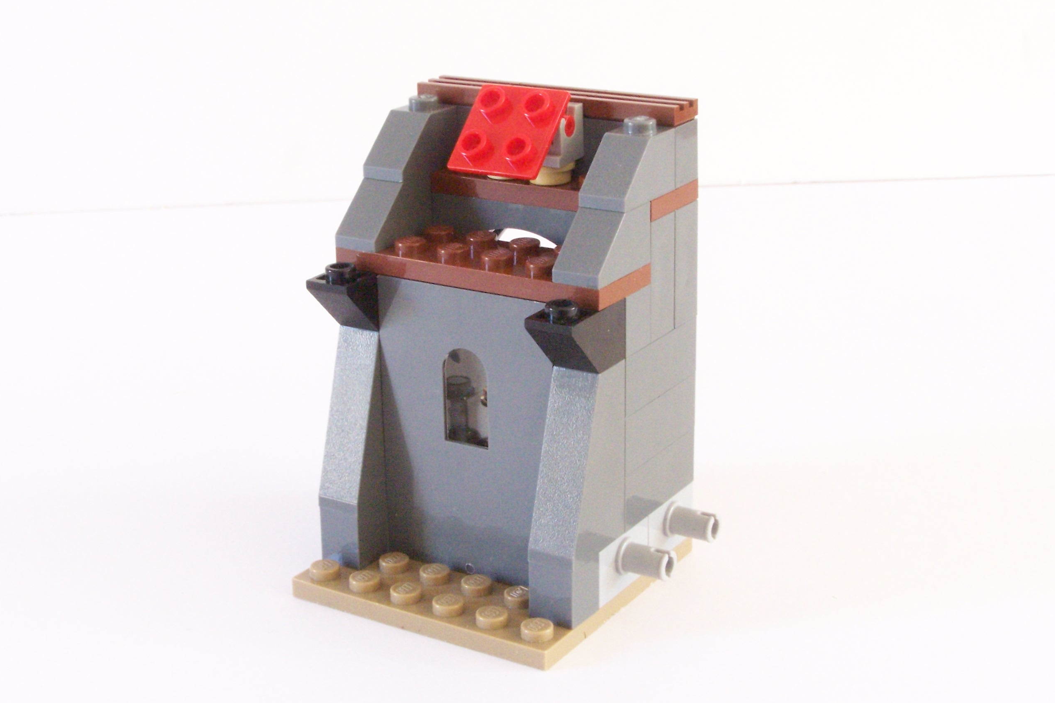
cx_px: 524
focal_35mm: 62
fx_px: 1817
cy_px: 332
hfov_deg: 32.4
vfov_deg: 21.9
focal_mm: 9.8
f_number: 8
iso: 400
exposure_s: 1/10
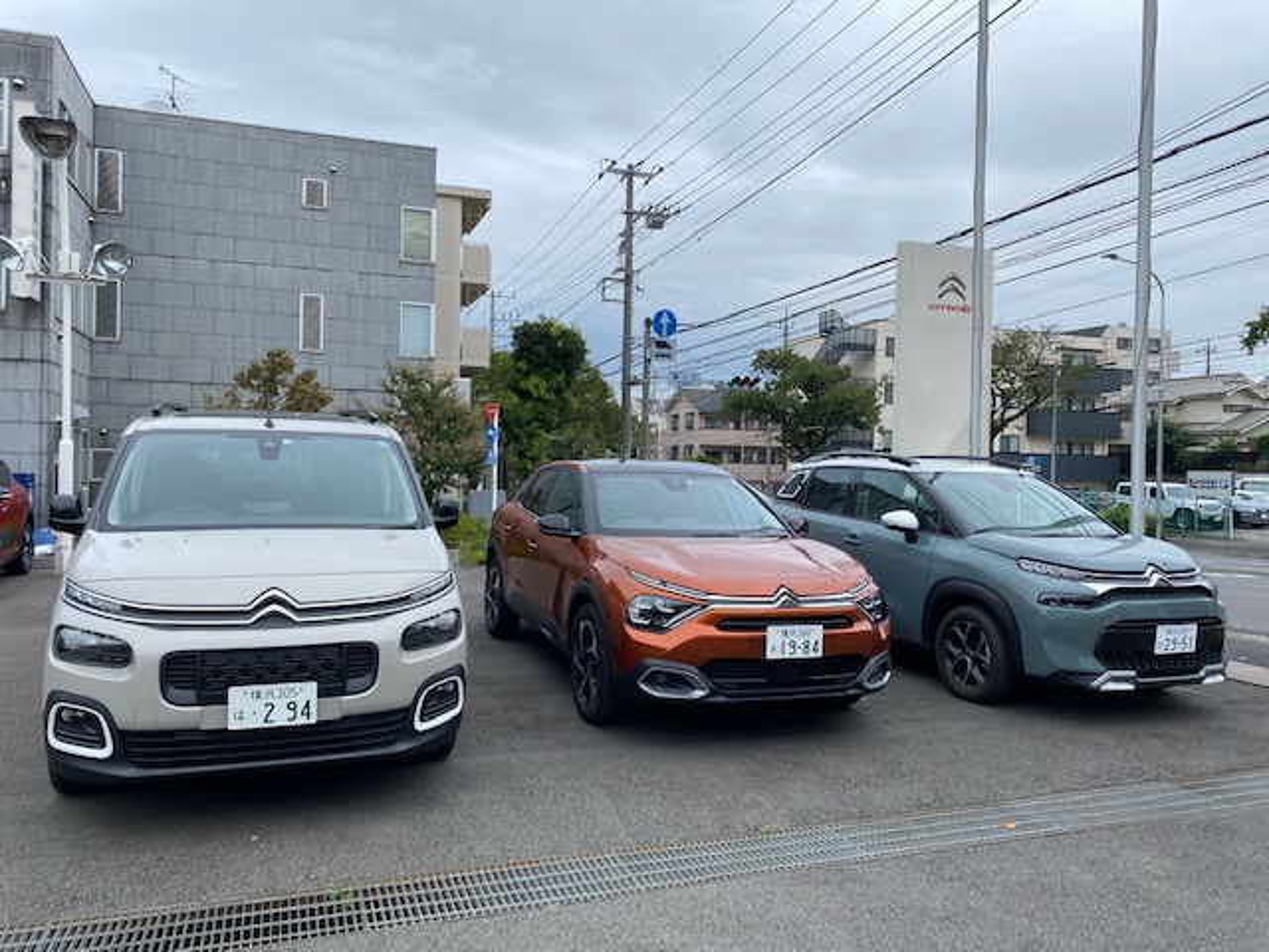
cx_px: 634
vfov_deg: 53.1
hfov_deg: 67.3
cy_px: 476
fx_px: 953
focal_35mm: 26
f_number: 1.8
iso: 32
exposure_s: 1/715
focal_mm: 4.25
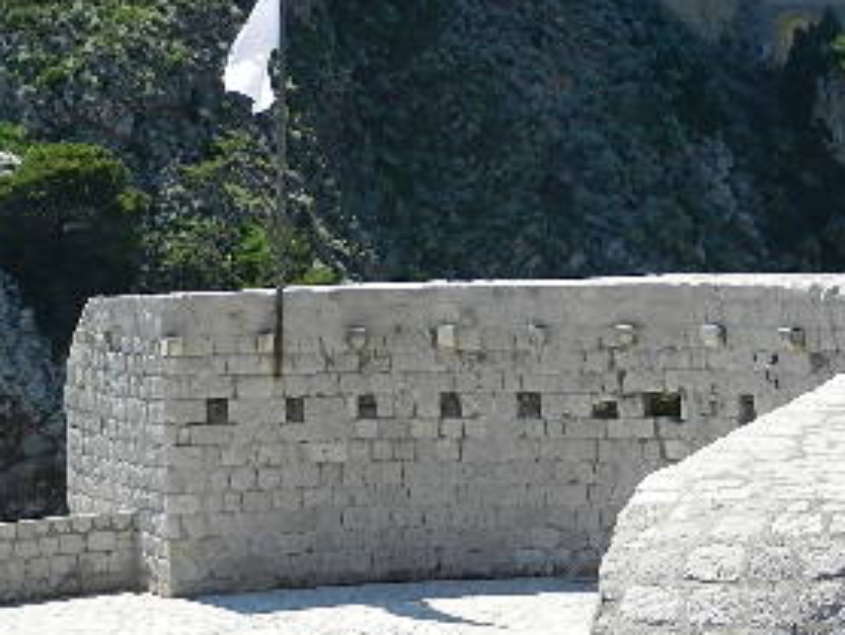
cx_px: 462
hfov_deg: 16.1
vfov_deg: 12.1
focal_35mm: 122
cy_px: 118
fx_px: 2981
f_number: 4.4
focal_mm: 9.4
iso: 160
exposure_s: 1/1000
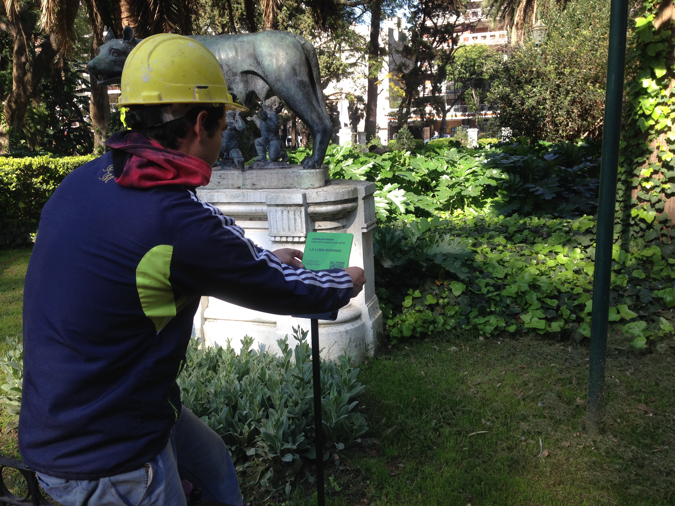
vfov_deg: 42.9
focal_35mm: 33
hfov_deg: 55.4
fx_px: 643
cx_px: 338
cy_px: 253
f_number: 2.4
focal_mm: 4.12
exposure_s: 1/263
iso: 50
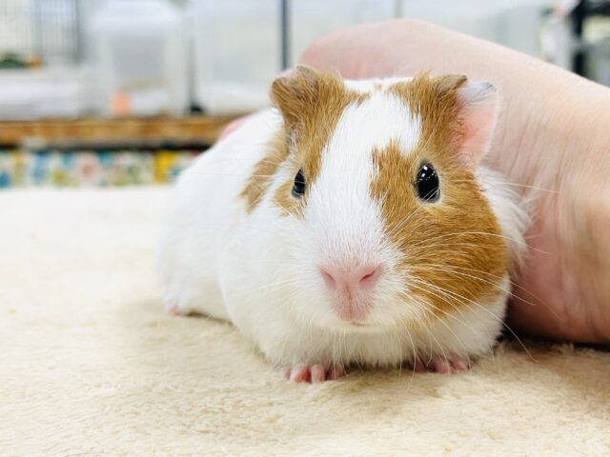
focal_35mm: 52
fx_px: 916
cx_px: 305
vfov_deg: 28.0
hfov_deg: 36.8
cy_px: 228
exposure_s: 1/99
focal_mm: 6
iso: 80
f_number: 2
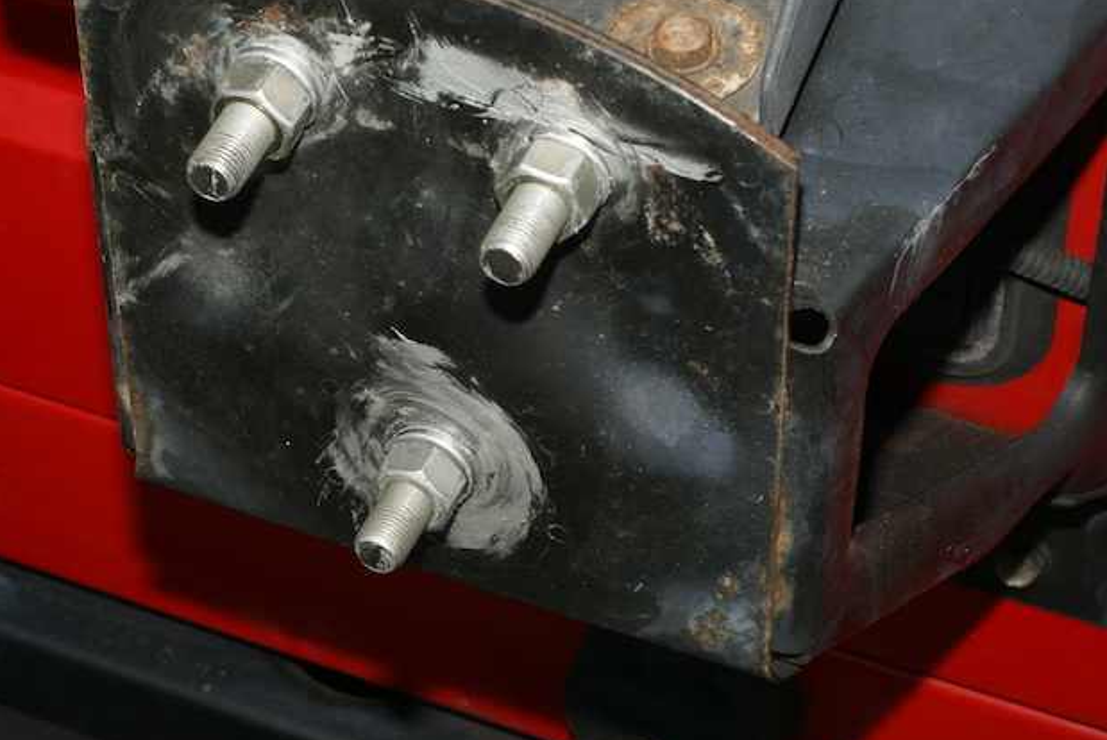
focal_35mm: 97
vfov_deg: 14.1
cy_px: 326
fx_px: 2985
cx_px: 422
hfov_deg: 21.0
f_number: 13
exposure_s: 1/80
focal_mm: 50
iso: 200
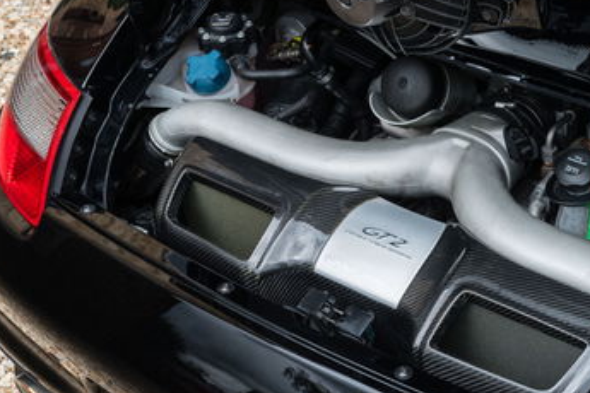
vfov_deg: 17.5
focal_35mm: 78
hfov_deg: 25.5
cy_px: 193
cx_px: 472
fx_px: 1278
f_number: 9
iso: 400
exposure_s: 1/80
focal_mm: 35
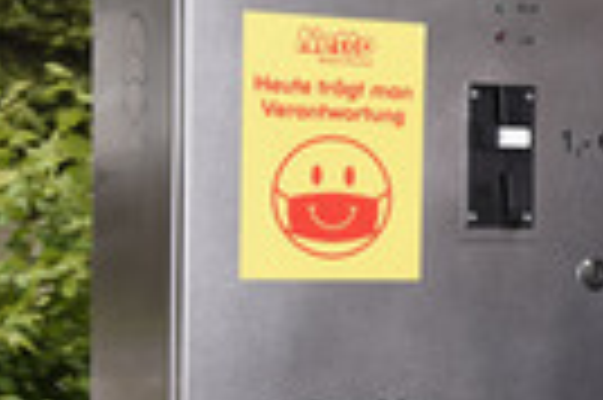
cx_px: 880
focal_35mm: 128
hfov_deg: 15.0
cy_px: 297
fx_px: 2141
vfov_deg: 10.7
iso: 160
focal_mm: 38
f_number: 8
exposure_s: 1/100
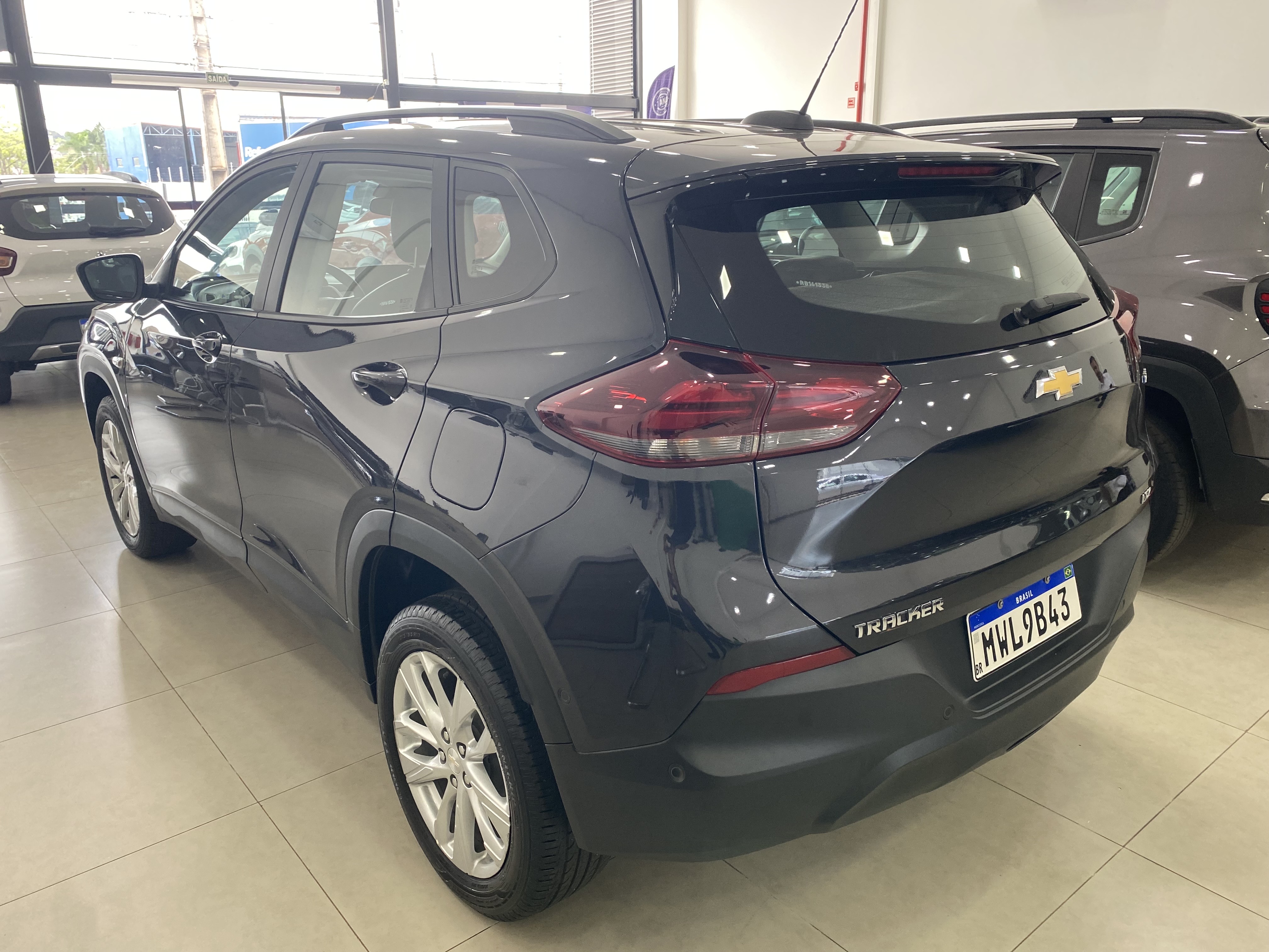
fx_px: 953
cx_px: 634
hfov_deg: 67.3
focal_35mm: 26
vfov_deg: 53.1
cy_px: 476
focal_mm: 4.25
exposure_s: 1/78
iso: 125
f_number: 1.8
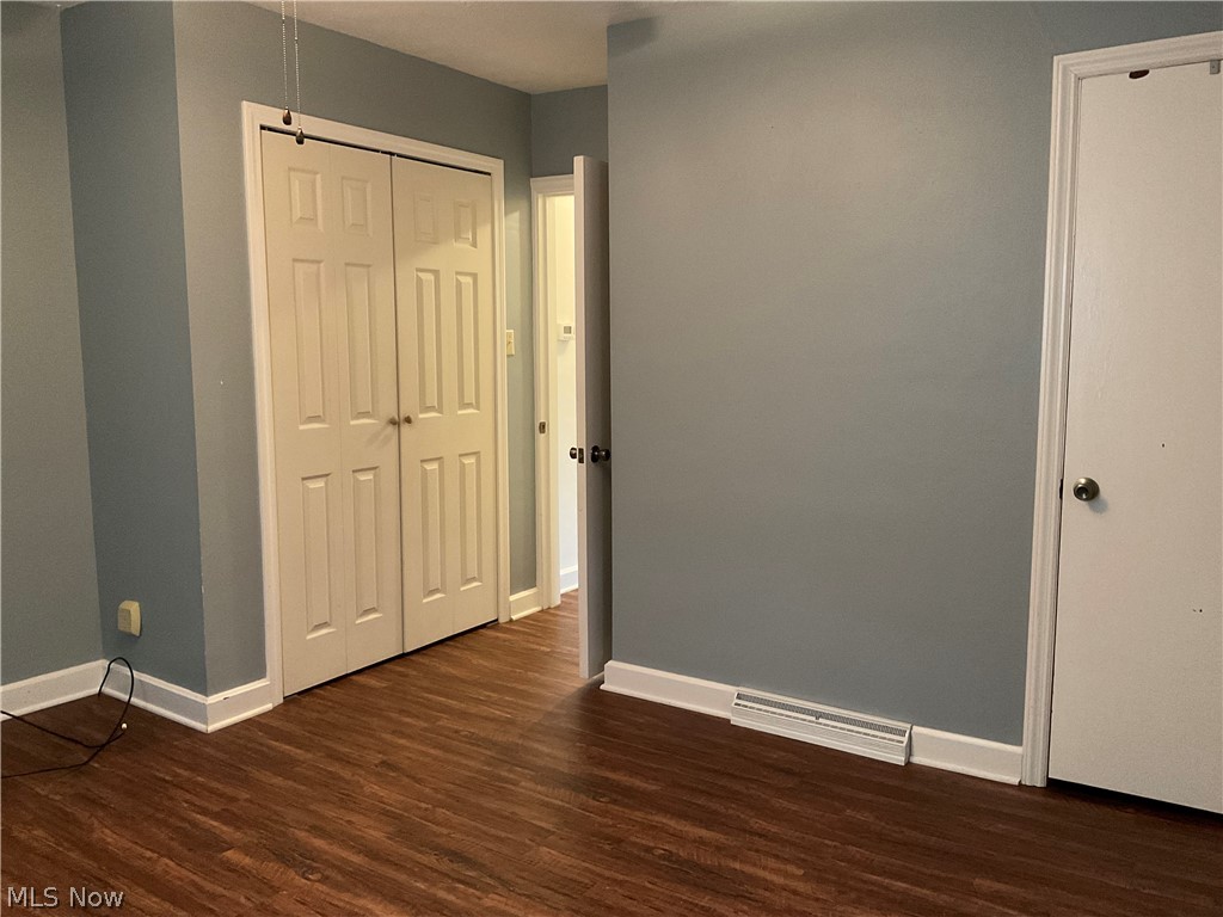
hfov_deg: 61.7
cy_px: 458
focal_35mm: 29
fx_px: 1025
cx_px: 612
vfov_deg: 48.2
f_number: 1.8
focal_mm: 3
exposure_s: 1/30
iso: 500
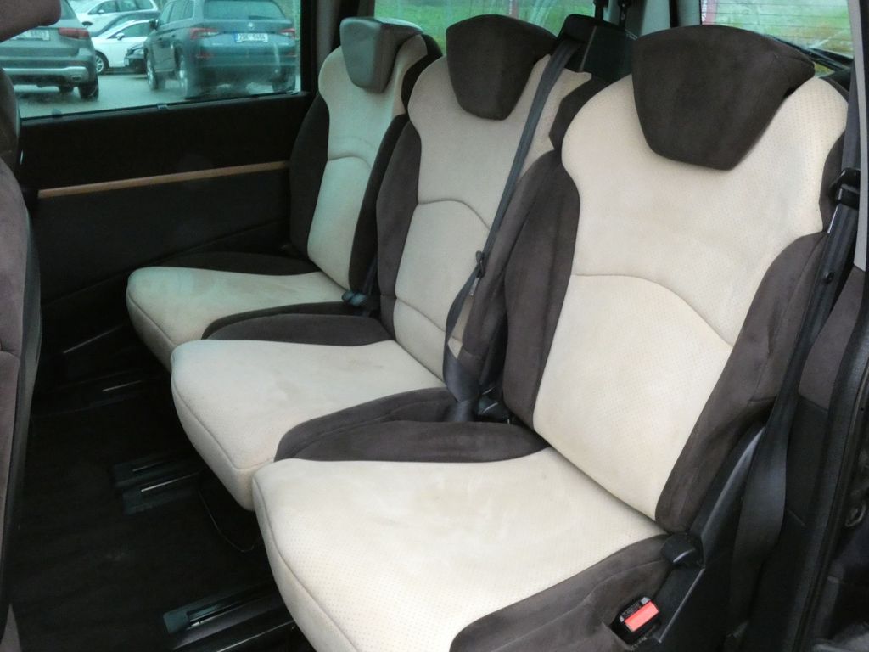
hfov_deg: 58.4
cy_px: 326
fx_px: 778
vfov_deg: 45.4
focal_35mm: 31
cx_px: 434
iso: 1000
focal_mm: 5.5
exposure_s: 1/80
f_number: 5.6
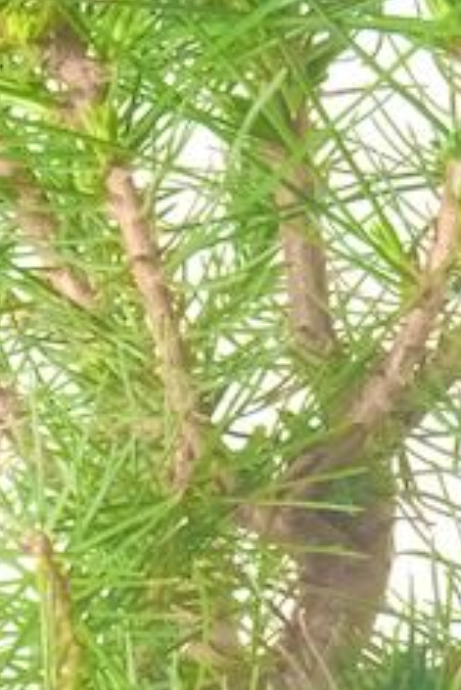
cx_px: 150
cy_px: 1351
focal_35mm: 671
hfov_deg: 2.1
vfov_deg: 3.1
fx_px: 12869
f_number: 13
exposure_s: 1/15
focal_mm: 81.9
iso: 2000
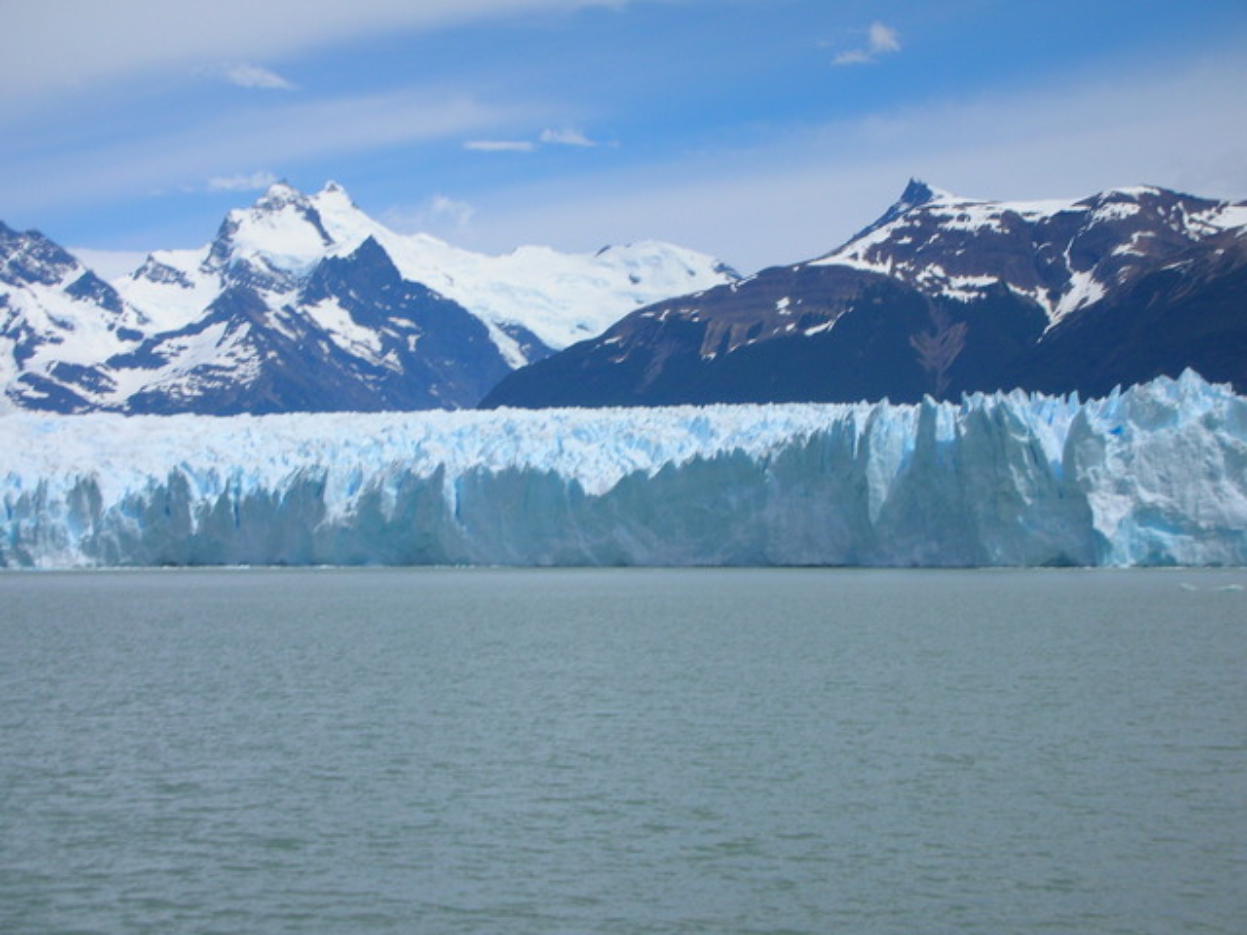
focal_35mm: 86
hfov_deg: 22.8
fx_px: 3098
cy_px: 468
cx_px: 624
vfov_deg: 17.2
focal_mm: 14.3
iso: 50
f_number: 13.6
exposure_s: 1/135
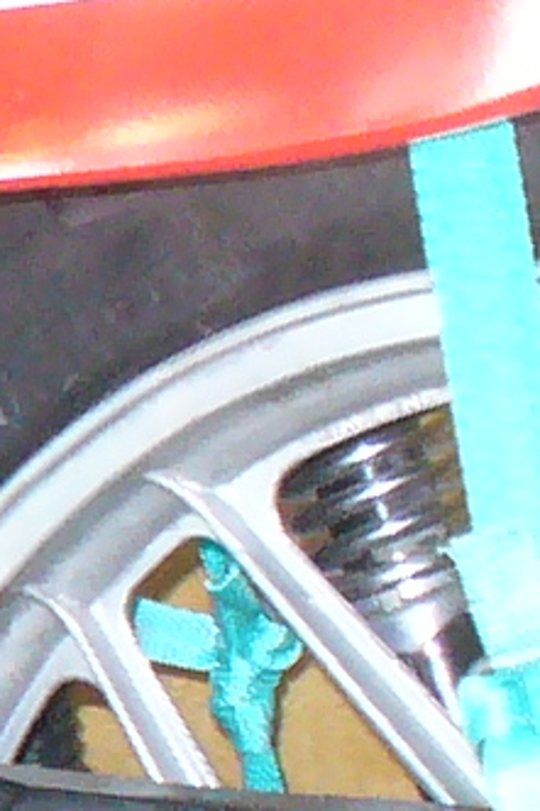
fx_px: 6689
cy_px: 647
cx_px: -1283
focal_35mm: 297
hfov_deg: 4.4
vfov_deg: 6.9
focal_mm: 6.1
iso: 250
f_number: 2.8
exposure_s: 1/30
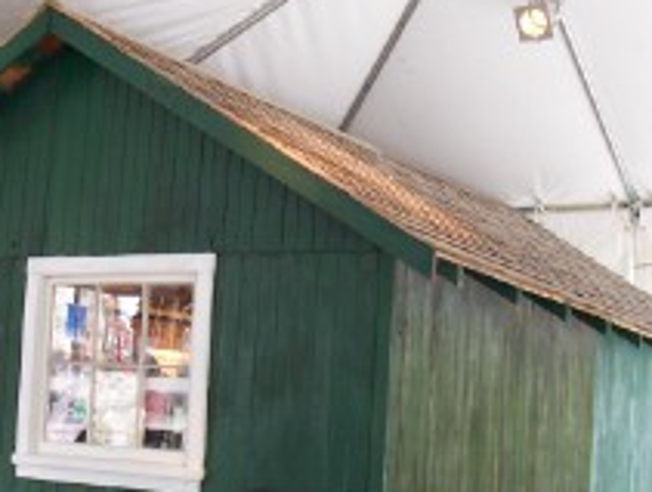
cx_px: 229
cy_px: 350
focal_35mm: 70
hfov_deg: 27.6
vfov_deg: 21.0
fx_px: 1321
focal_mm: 5.6
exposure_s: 1/30
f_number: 2.8
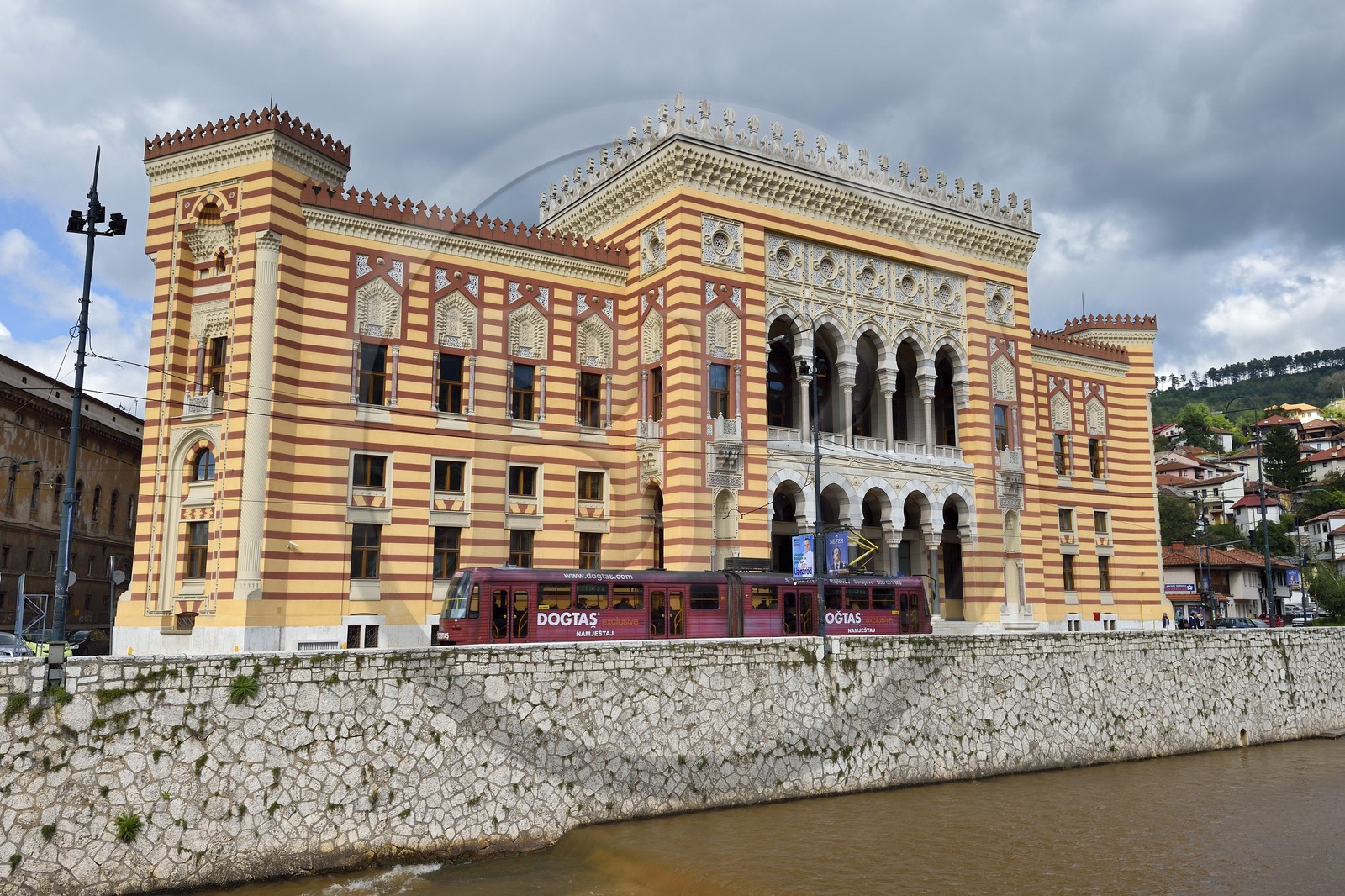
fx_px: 1046
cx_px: 672
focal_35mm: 28
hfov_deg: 65.5
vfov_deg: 46.4
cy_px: 448
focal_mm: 28
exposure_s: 1/250
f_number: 11
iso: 200
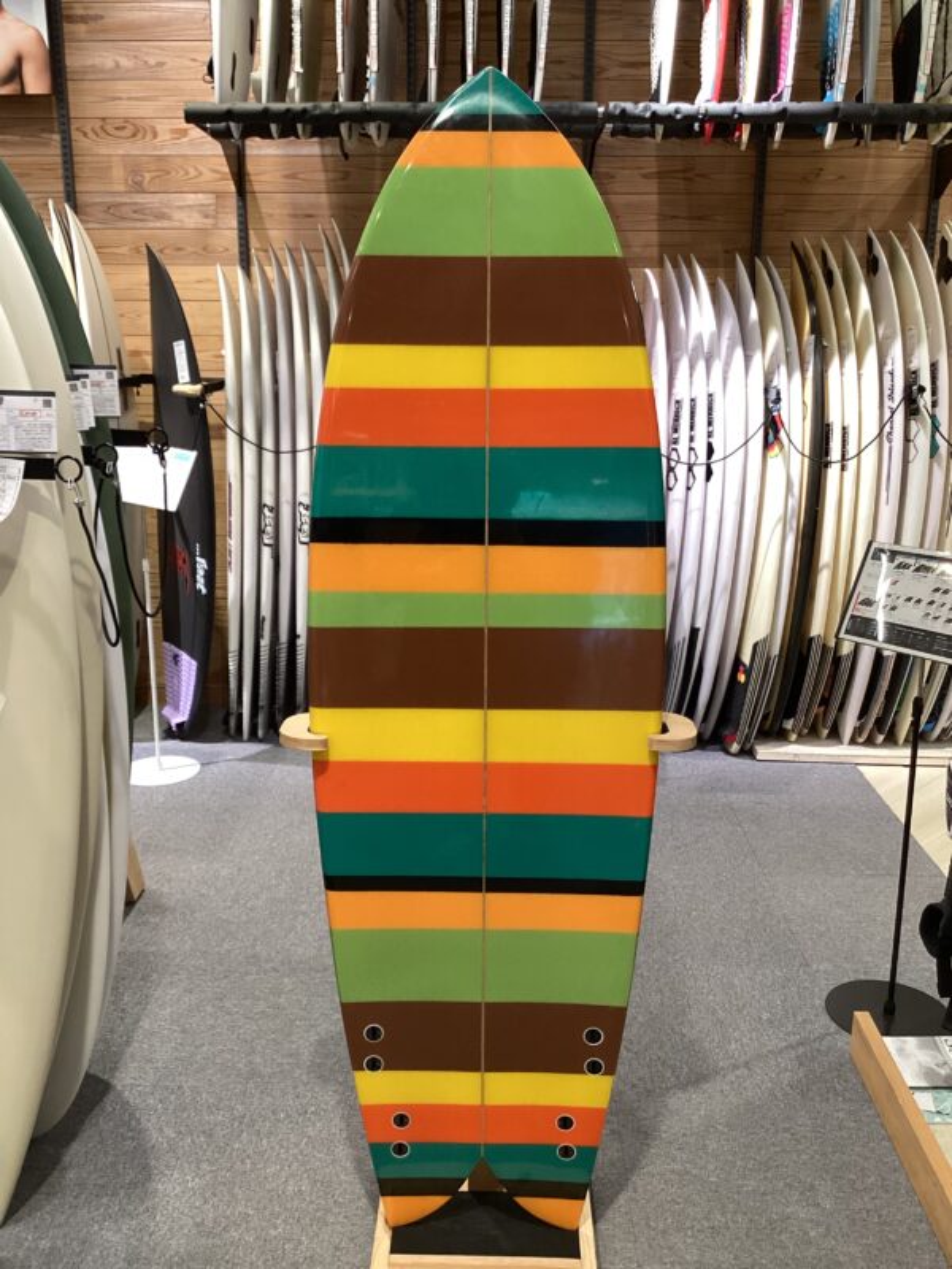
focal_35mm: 31
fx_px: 1137
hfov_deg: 45.4
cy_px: 634
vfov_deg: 58.4
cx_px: 476
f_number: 2.4
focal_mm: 3.3
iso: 100
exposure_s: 1/60
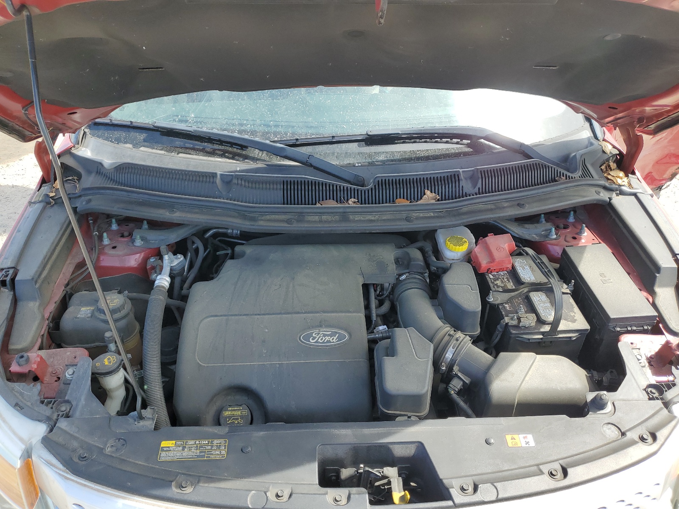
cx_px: 340
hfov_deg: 67.3
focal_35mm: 26
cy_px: 254
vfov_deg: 53.1
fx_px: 510
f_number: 1.5
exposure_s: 1/625
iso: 50
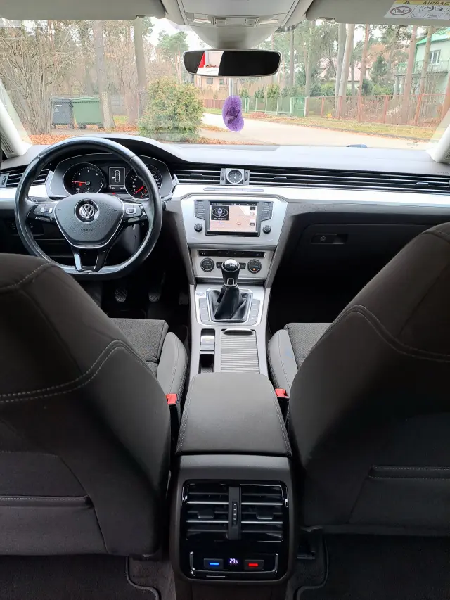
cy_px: 300
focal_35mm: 25
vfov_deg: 69.4
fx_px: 433
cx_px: 225
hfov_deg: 54.9
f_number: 1.8
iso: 50
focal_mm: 4.65
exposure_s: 1/25
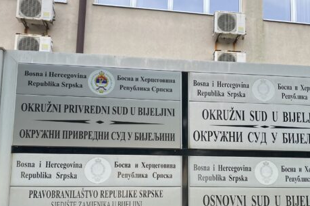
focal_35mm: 41
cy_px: 143
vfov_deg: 32.3
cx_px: 182
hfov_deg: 47.2
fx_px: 353
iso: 32
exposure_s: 1/620
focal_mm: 4.25
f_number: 1.8
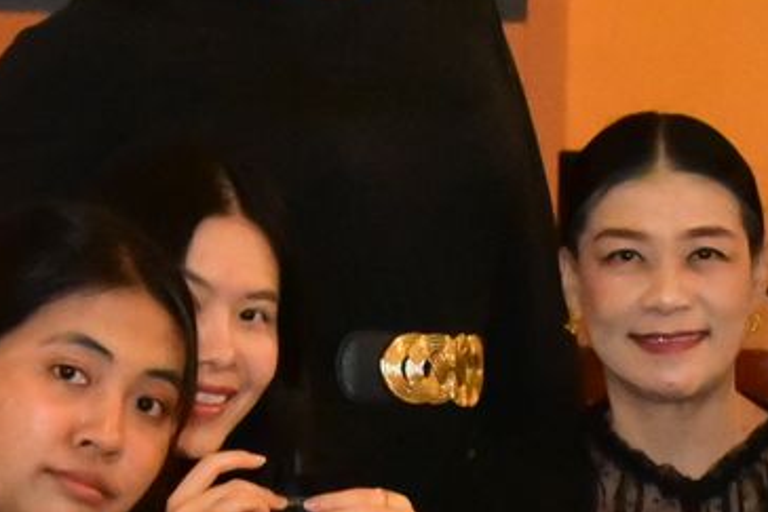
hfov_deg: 6.6
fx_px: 6594
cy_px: 454
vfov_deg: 4.4
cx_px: 747
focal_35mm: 309
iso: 8000
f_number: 6.3
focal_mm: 45
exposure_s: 1/100
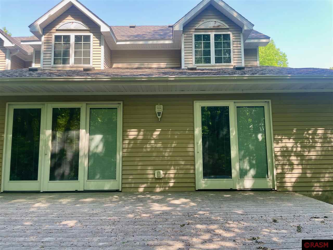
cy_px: 125
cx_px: 166
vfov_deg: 53.1
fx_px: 250
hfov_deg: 67.3
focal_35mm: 26
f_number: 1.6
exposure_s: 1/275
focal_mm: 4.2
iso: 32
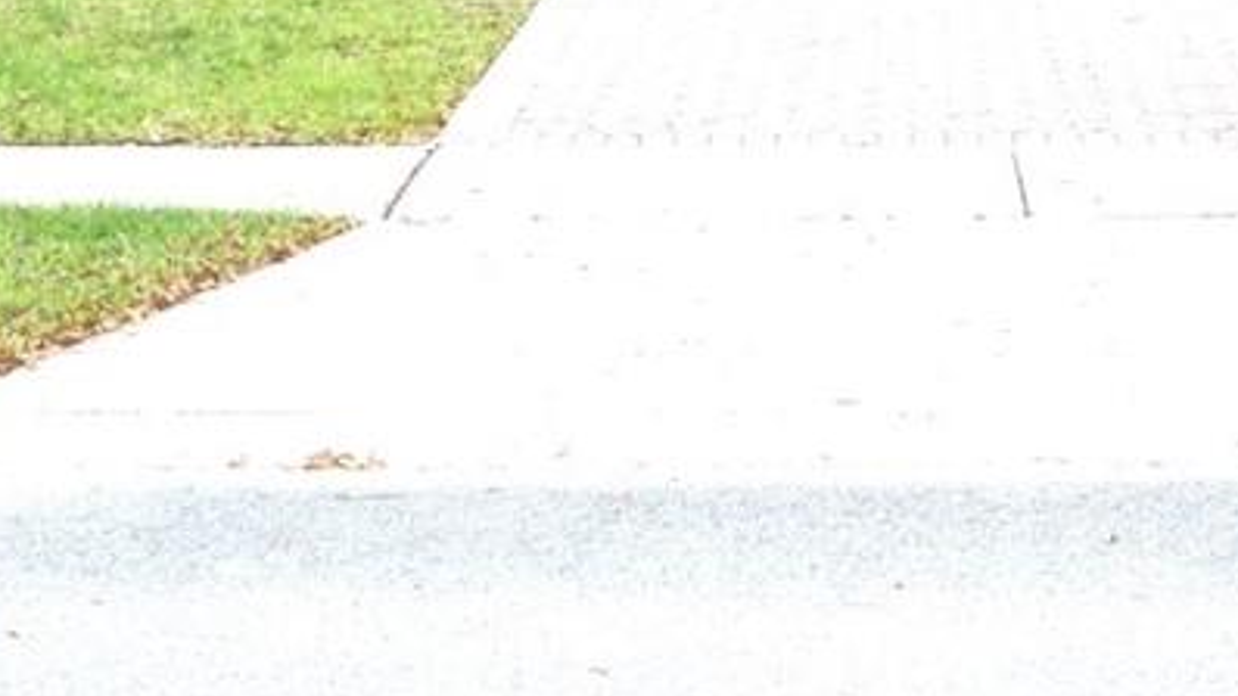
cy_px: -364
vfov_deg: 11.3
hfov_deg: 20.6
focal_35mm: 103
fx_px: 3382
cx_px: 913
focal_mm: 24
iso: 180
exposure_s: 1/250
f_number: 8
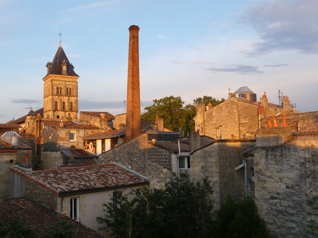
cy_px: 119
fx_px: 367
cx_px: 159
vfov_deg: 36.0
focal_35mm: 40
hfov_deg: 46.8
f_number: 3.9
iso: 100
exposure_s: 1/100
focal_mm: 6.7
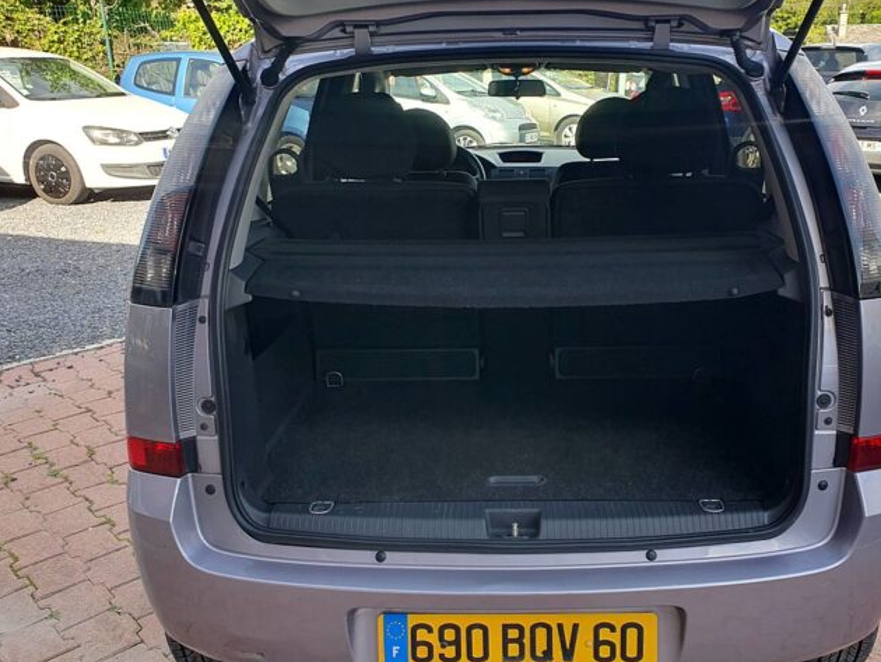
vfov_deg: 43.0
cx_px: 512
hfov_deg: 55.1
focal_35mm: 33
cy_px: 332
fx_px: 840
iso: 50
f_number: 2.4
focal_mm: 4.32
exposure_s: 1/233
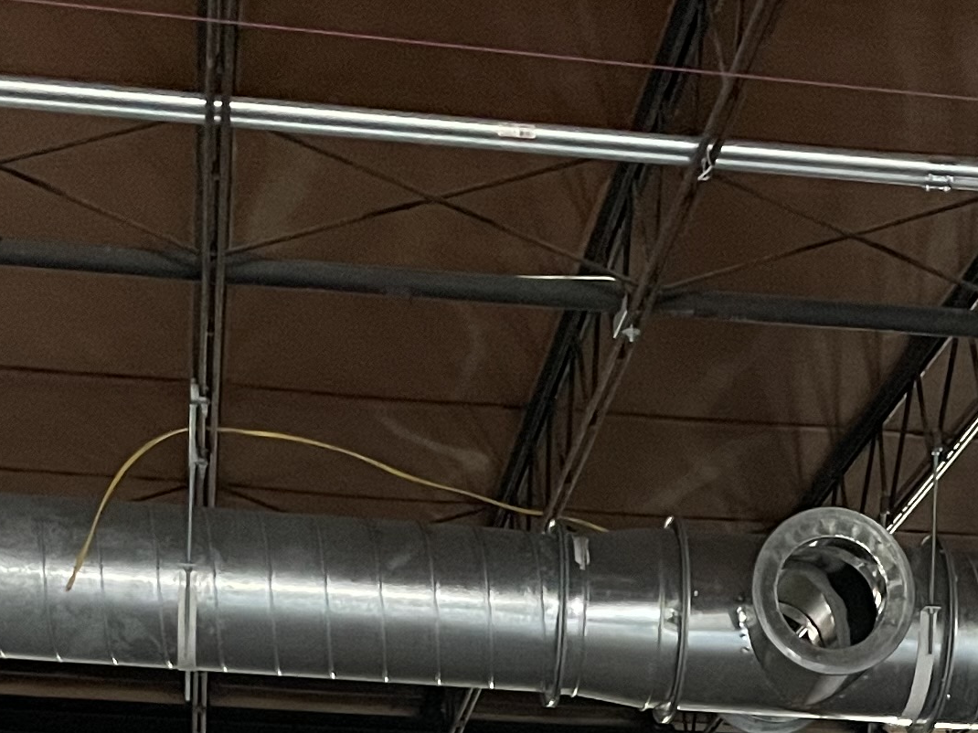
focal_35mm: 98
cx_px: 704
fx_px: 2768
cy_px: 1199
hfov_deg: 19.9
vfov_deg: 13.9
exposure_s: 1/60
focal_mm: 4.2
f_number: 1.6
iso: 500
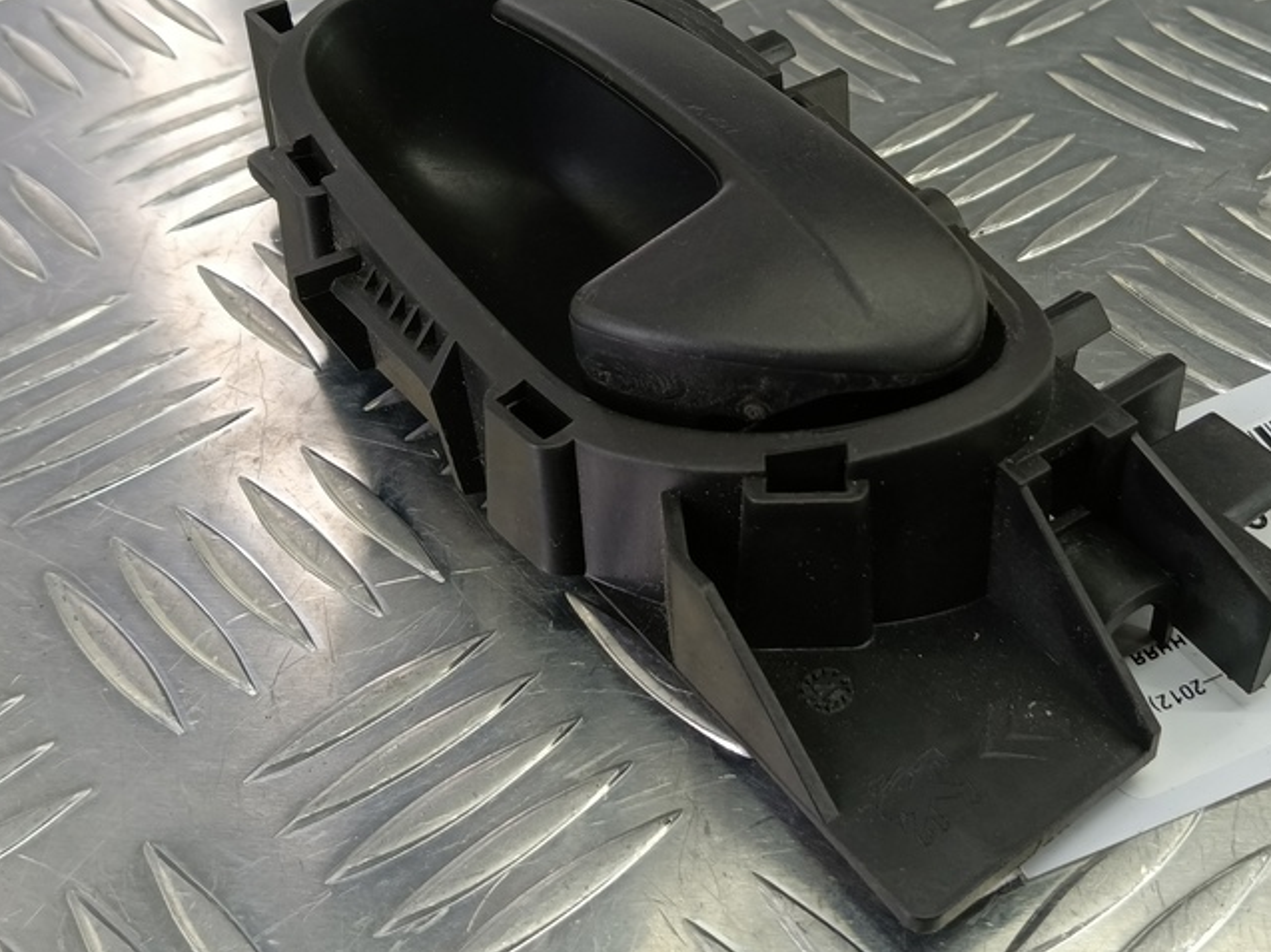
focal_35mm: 37
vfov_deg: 38.5
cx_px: 804
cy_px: 391
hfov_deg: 49.6
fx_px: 1358
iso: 133
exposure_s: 1/50
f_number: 1.6
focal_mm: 4.11
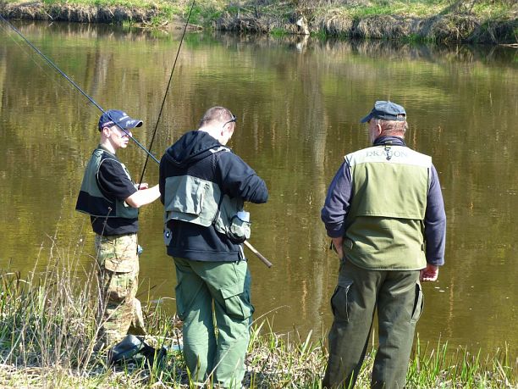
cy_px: 194
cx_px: 259
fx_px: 1631
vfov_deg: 13.6
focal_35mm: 109
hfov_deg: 18.0
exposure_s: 1/200
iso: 100
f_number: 4
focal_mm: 19.6
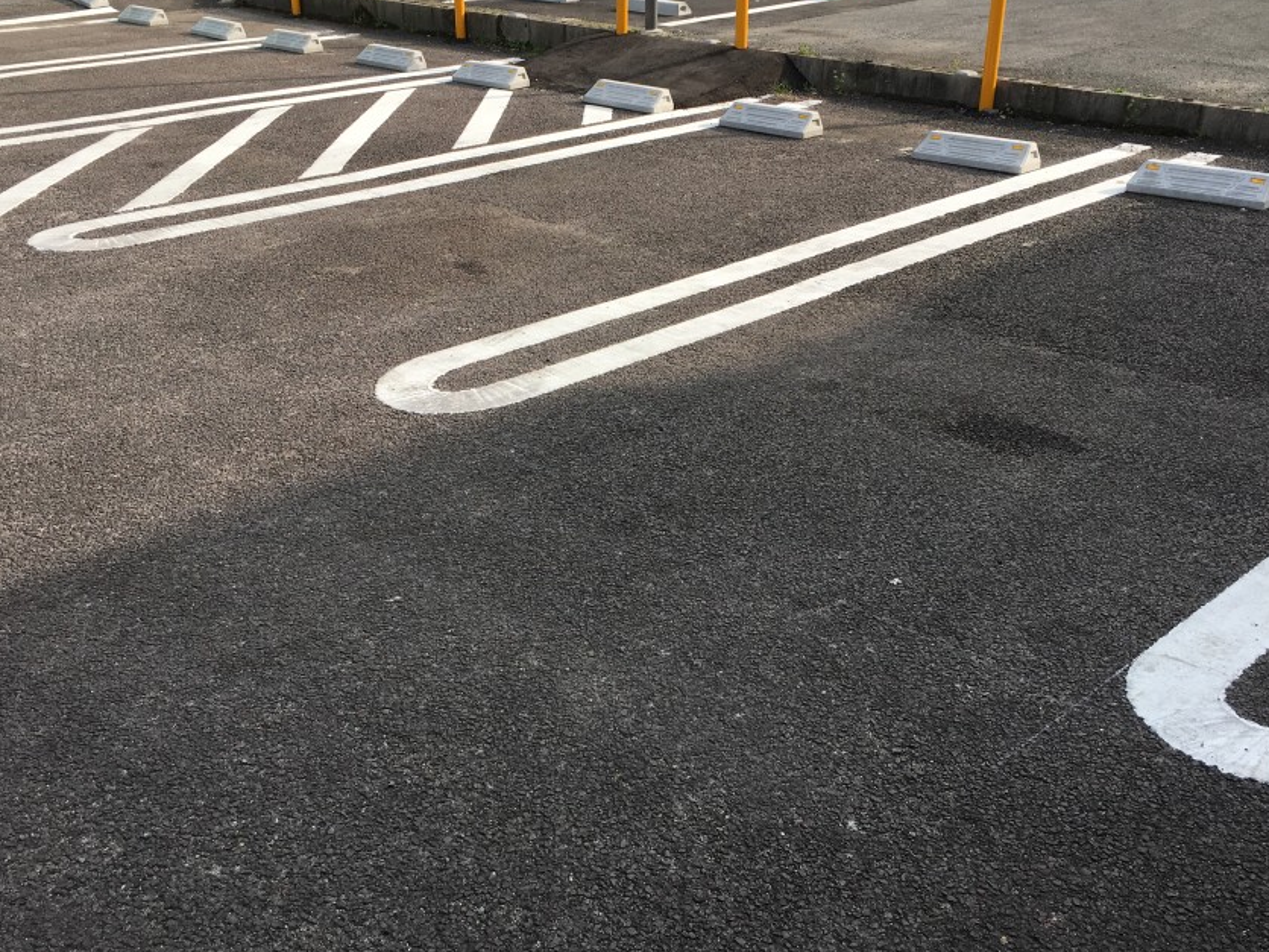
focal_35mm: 37
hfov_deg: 50.1
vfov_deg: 38.7
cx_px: 614
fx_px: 1356
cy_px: 489
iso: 25
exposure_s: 1/610
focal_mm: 4.15
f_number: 2.2
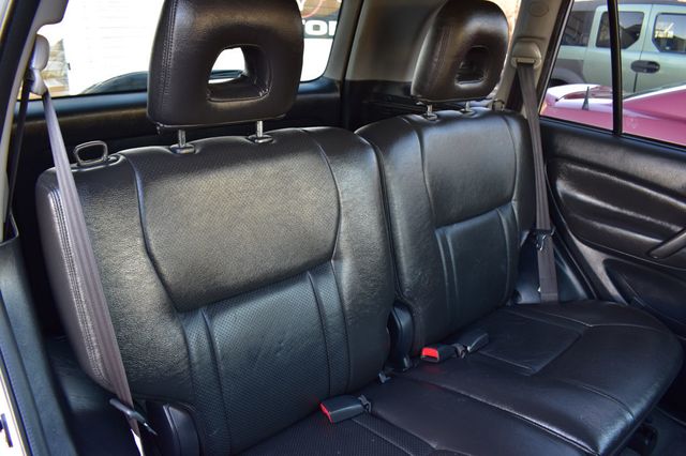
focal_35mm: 27
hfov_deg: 67.4
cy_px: 228
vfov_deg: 47.9
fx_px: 514
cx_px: 343
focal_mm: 18
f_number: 6.3
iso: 400
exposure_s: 1/20
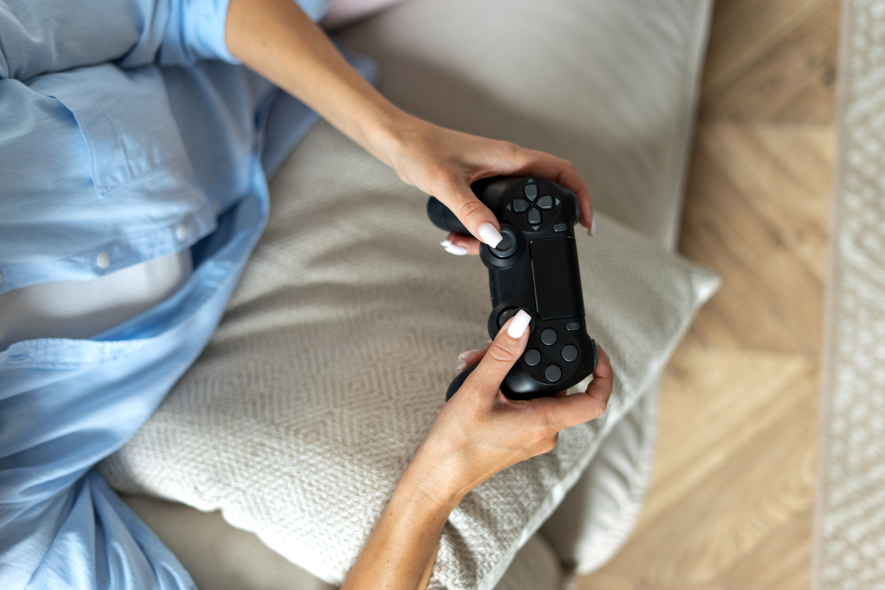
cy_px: 295
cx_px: 442
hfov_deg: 39.6
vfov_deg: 27.0
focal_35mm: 50
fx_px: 1229
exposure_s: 1/400
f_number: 2
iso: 400
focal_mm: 50
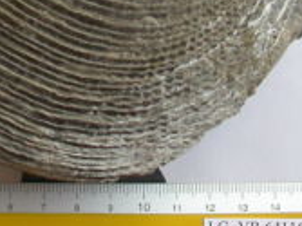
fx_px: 994
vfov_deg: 12.7
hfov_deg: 17.1
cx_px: 45
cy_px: -33
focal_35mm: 114
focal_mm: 7.85
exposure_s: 1/72.9
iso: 100
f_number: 3.7
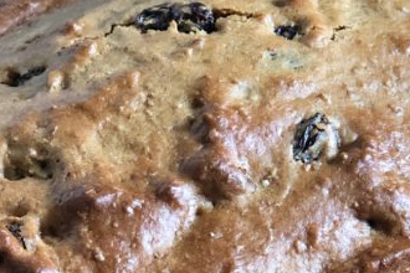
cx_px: 244
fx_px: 2095
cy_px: 253
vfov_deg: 7.4
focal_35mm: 184
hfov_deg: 11.2
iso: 80
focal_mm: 6.6
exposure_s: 1/30
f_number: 2.8
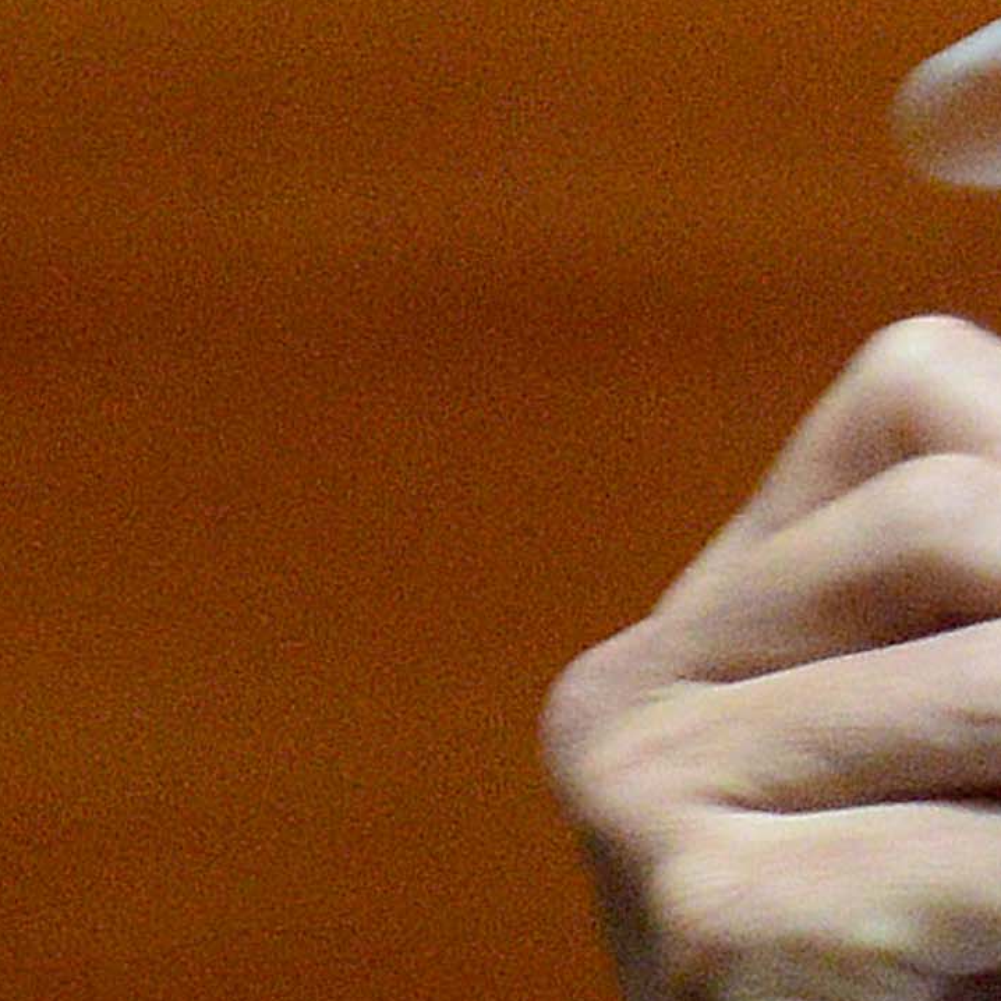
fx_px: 46621
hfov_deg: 1.2
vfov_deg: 1.2
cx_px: 2826
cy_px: 718
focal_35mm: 1425
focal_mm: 200
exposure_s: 1/125
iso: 2500
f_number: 2.8
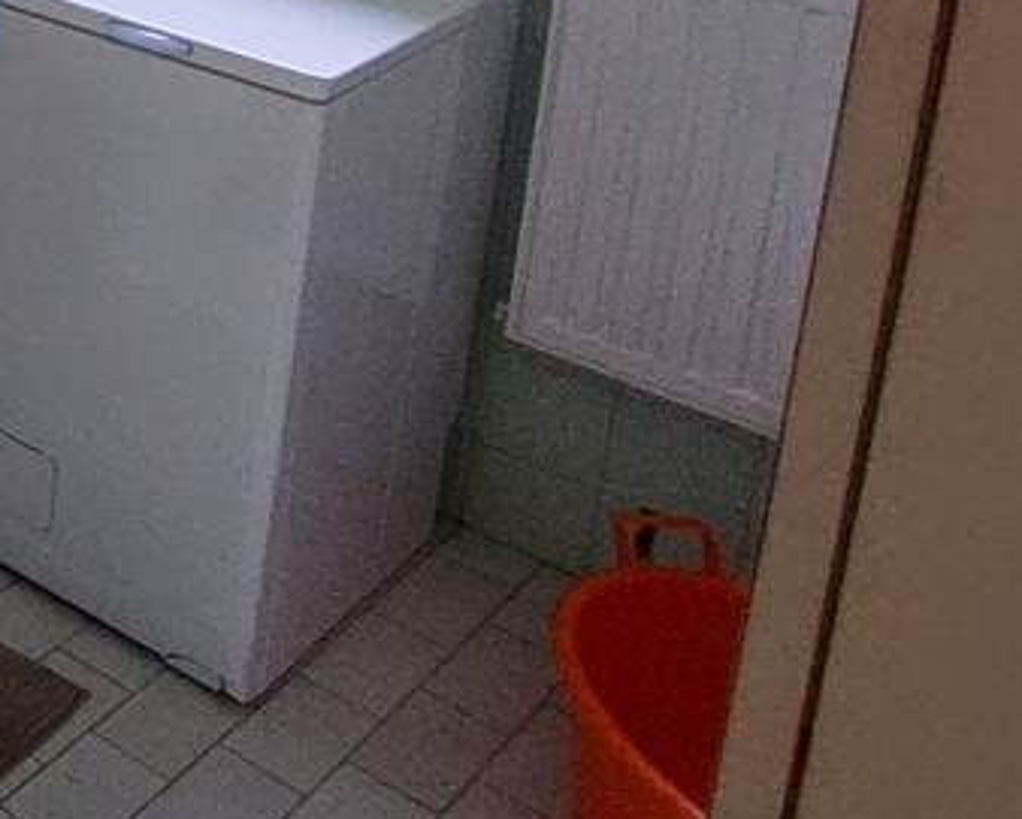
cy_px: -338
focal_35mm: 54
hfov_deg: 20.5
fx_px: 1635
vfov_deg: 23.6
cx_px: -919
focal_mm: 1.74
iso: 320
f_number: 2.2
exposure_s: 1/50
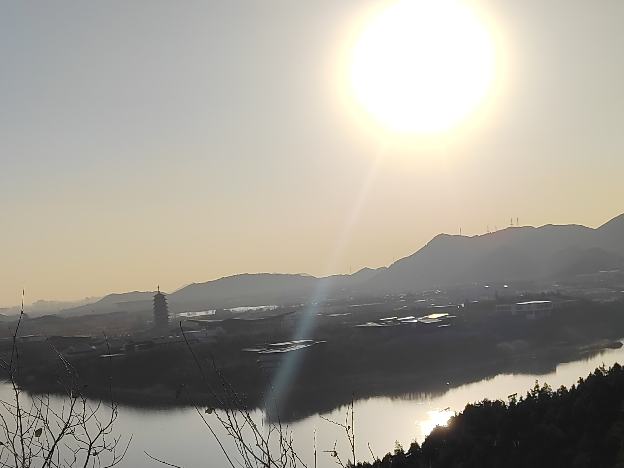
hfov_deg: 43.8
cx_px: 302
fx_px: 775
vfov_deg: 33.1
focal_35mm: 43
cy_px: 341
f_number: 1.9
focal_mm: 5.52
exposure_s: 1/3054
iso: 100
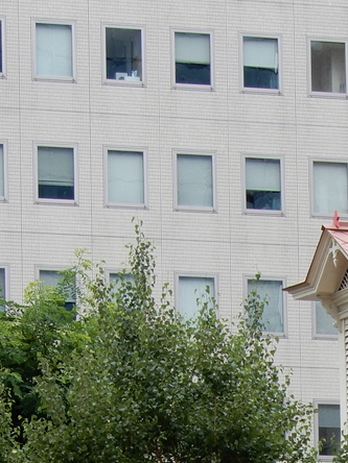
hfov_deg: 4.1
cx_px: 378
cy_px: 601
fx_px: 4893
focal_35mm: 365
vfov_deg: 5.4
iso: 80
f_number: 5
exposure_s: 1/60
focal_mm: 24.1
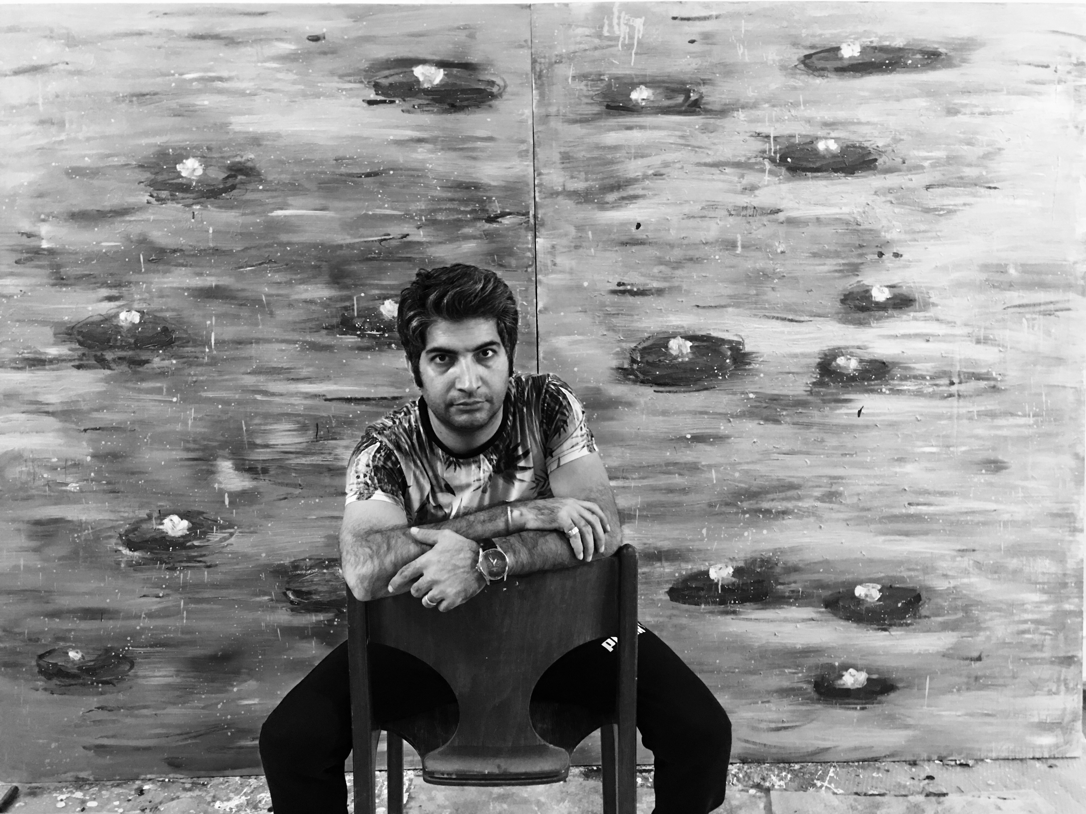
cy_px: 407
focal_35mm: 29
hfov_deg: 61.7
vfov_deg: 48.2
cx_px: 543
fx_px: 910
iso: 125
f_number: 2.2
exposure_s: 1/8
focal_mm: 4.15
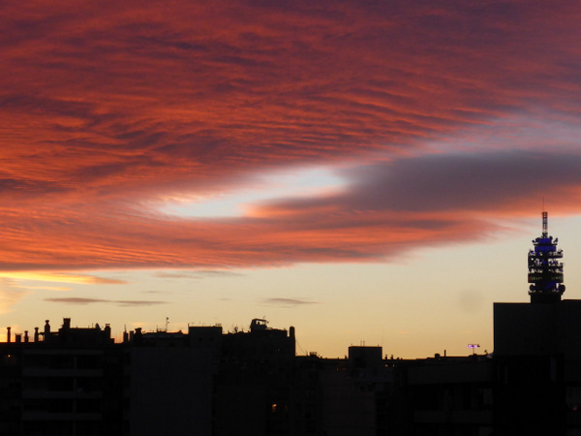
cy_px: 218
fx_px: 2249
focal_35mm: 134
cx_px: 290
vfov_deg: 11.1
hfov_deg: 14.7
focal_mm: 21.8
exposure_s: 1/80
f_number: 5.4
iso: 250
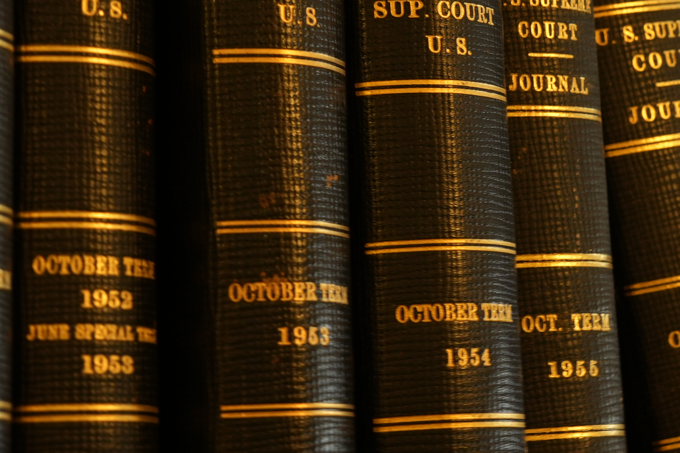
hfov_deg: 14.7
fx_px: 2626
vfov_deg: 9.9
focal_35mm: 139
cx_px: 516
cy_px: 134
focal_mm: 45
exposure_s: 1/6
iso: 250
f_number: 6.3
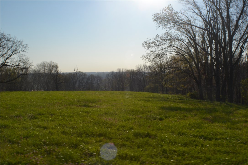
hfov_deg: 46.4
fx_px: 289
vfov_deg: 31.9
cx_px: 124
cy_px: 82
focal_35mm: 42
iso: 100
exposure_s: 1/200
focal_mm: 28
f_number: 11
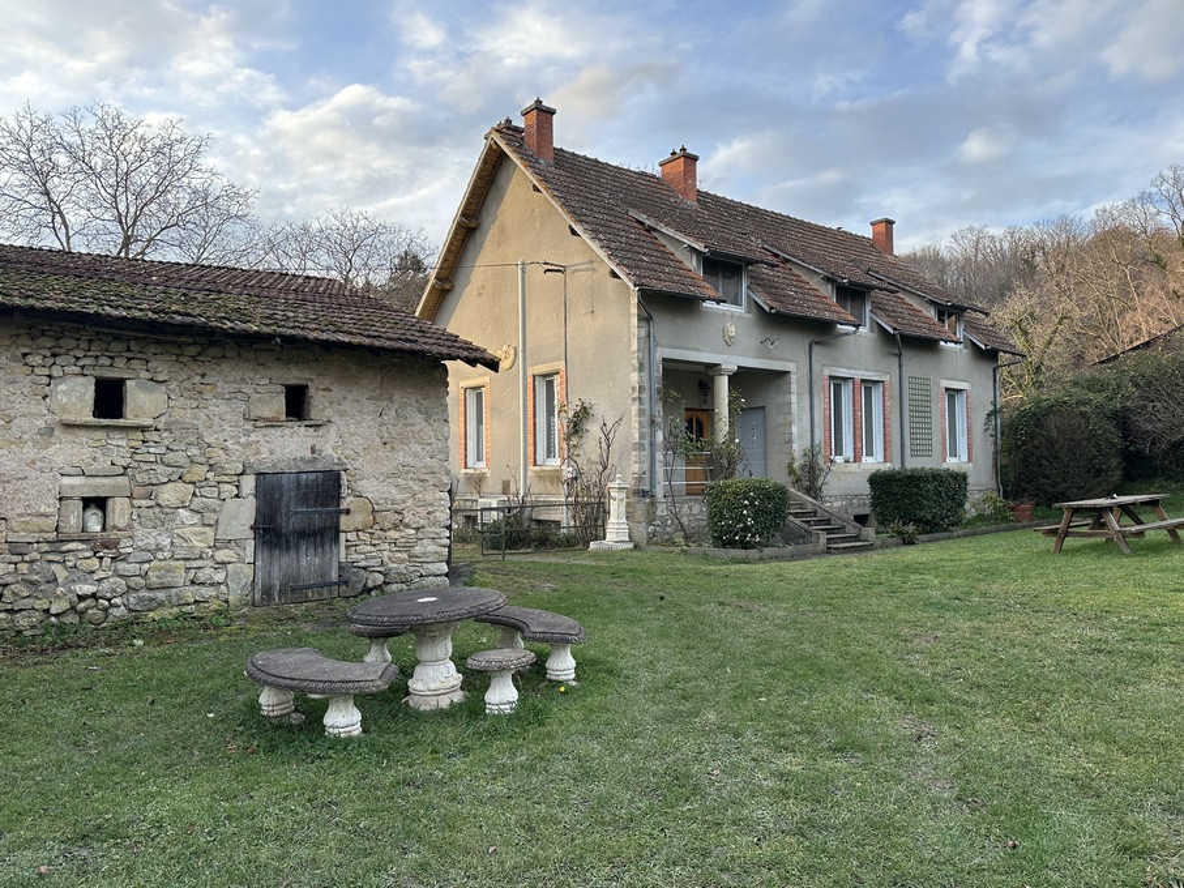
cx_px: 592
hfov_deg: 71.6
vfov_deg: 56.8
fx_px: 821
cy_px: 444
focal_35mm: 24
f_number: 1.78
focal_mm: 6.86
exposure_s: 1/357
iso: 80
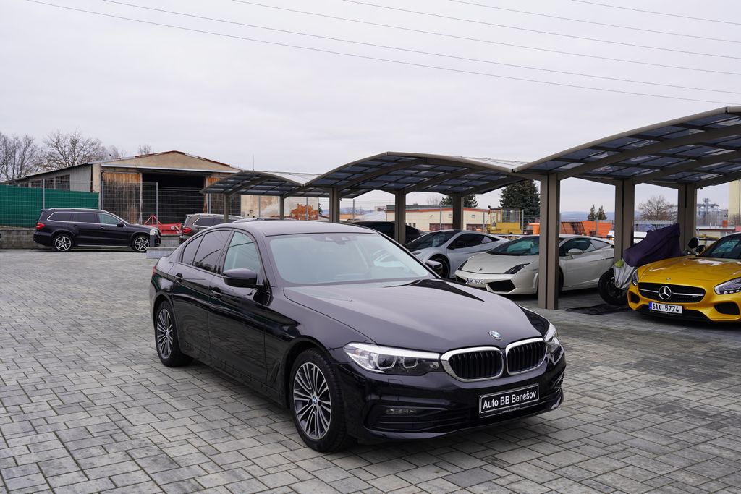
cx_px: 370
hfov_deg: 55.8
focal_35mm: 34
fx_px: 700
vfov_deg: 38.9
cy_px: 247
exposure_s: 1/100
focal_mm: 34
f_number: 6.3
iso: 100
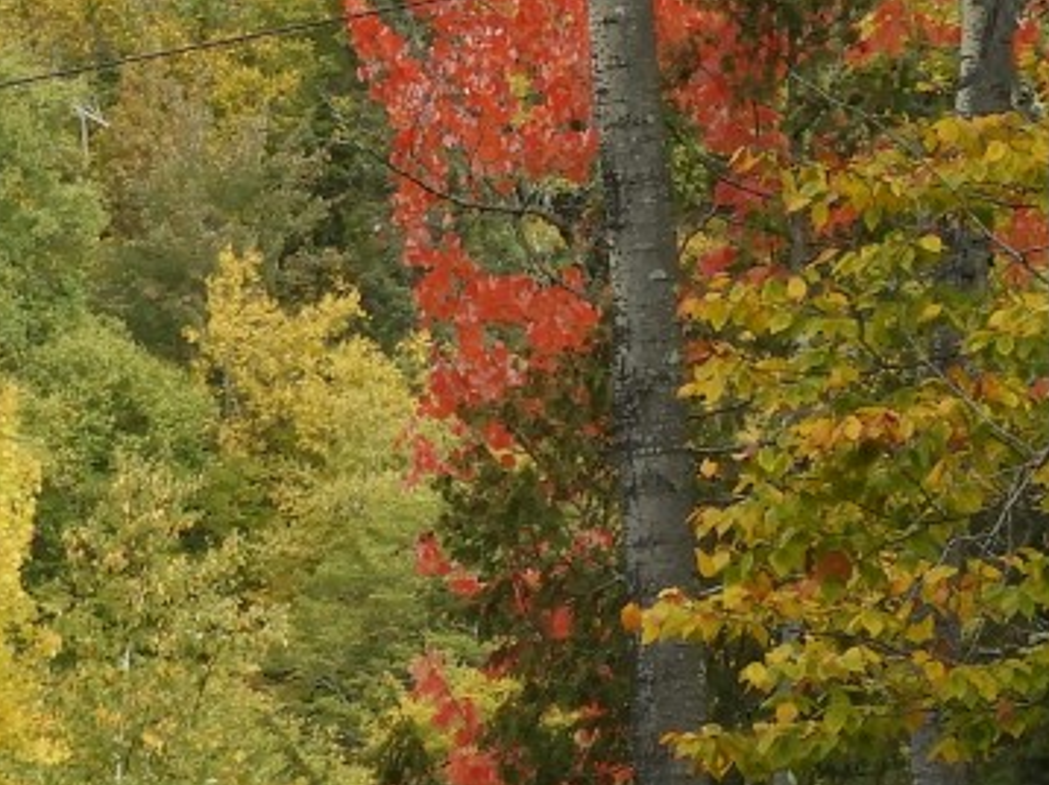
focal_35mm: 463
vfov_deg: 3.2
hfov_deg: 4.3
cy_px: 187
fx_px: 14021
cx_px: 144
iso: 100
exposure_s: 1/200
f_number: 5
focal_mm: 20.6
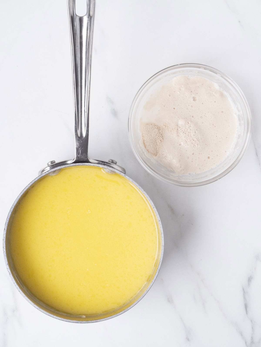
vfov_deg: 16.4
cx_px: 130
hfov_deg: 12.3
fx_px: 1206
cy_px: 174
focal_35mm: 120
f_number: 5.6
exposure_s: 1/13
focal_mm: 60
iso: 800
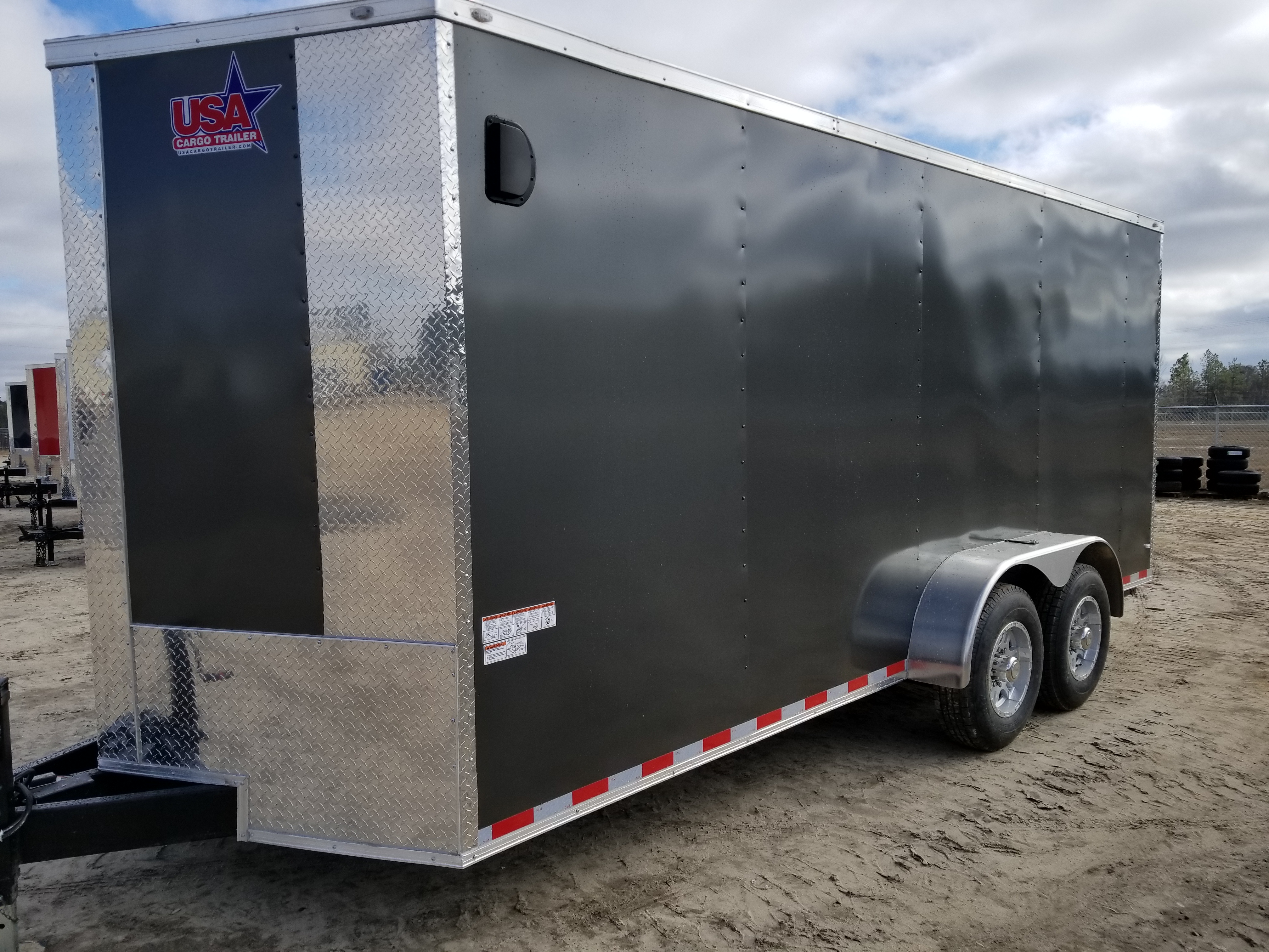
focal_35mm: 26
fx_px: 953
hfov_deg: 67.3
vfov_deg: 53.1
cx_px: 634
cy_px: 476
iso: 50
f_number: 1.7
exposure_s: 1/3320
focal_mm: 4.25
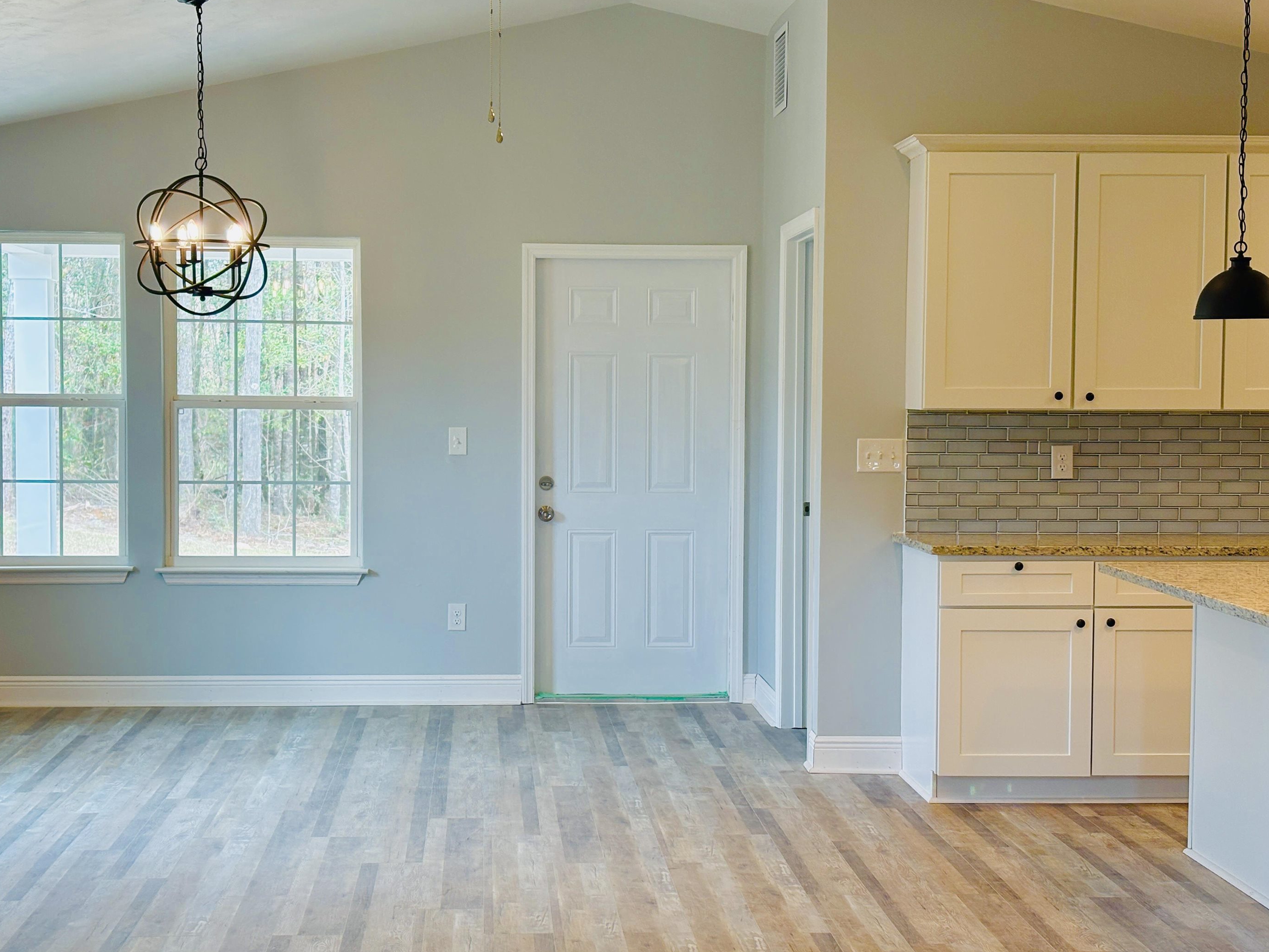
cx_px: 584
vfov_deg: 25.2
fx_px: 2126
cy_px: 497
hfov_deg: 33.2
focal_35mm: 58
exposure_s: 1/120
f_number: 1.6
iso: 64
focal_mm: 5.96
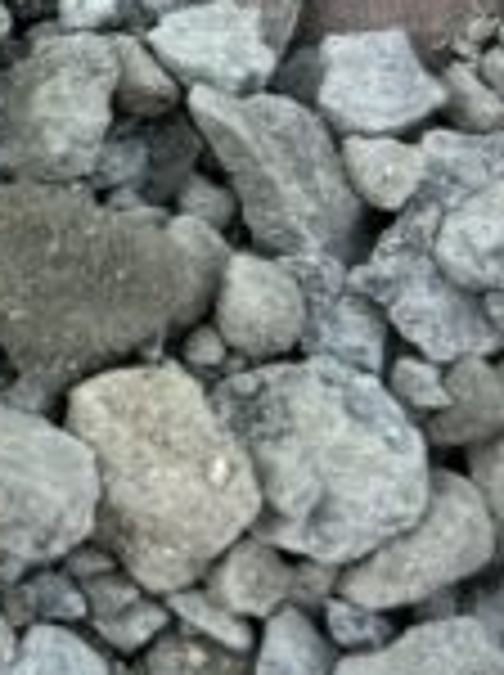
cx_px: -441
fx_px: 2706
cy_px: 86
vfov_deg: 14.1
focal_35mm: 139
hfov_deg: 10.0
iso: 50
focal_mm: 5.7
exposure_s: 1/322
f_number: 1.5
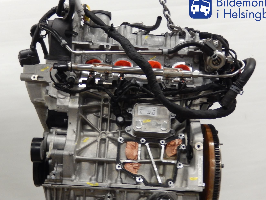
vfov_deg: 28.5
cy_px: 120
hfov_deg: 37.5
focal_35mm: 51
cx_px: 139
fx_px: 392
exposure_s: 1/13
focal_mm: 7.3
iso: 400
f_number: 4.2
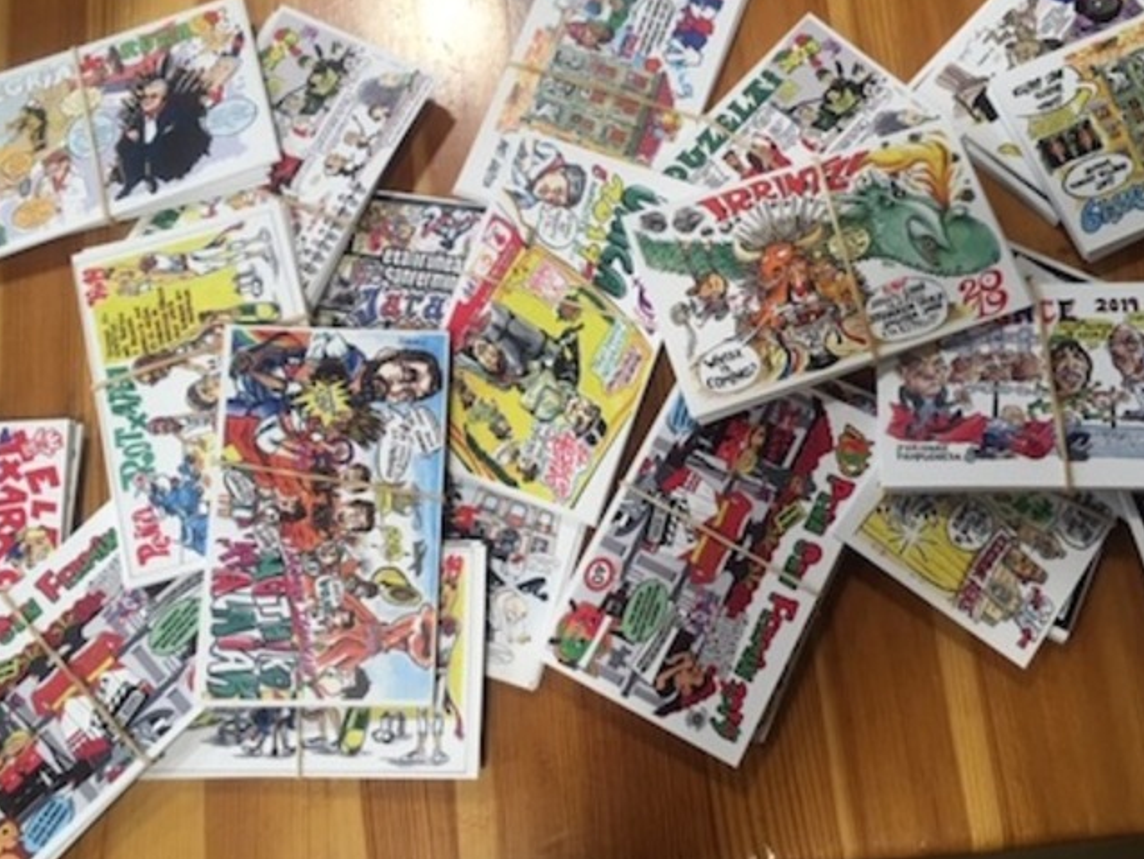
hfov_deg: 55.2
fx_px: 1091
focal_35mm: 33
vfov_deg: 42.9
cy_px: 383
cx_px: 626
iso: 50
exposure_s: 1/33
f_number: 2.2
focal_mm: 4.15
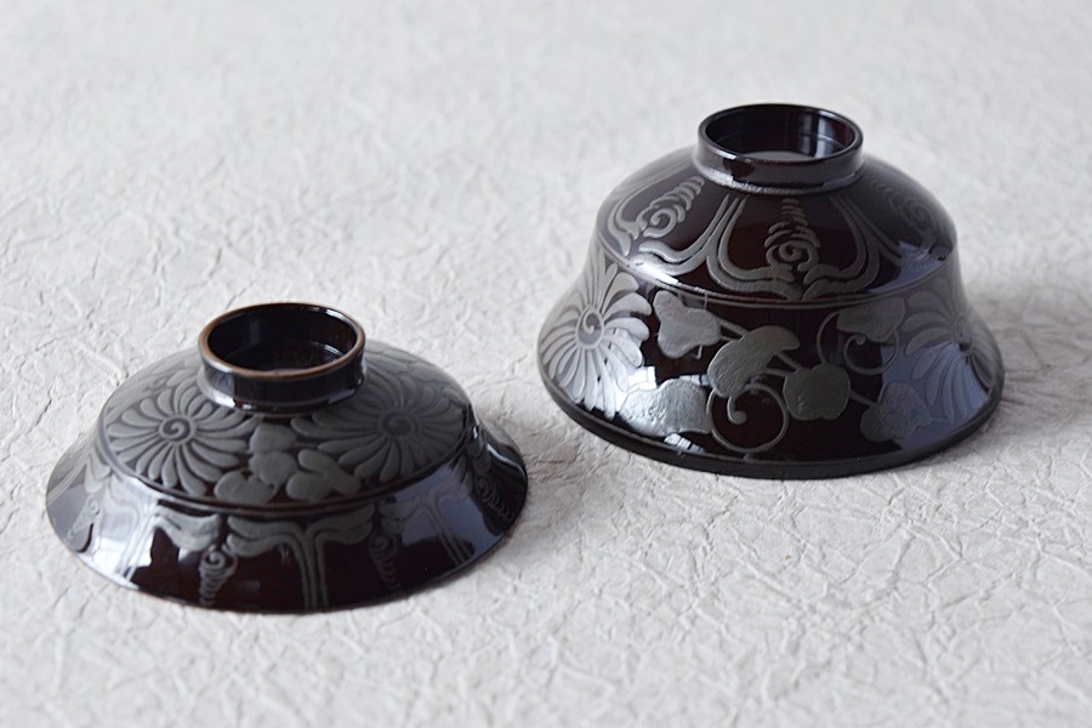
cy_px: 364
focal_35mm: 82
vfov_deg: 16.6
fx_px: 2502
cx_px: 546
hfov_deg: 24.6
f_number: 5.6
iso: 400
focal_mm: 55
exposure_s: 1/5
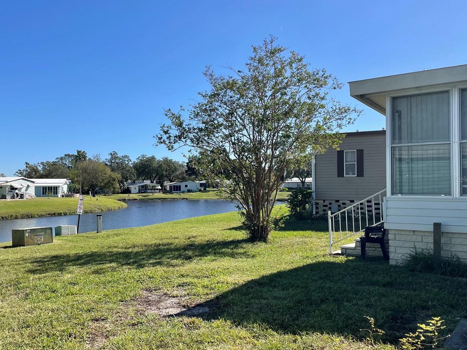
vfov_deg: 41.8
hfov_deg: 53.5
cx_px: 184
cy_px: 179
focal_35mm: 34
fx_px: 459
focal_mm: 4.2
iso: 32
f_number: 1.6
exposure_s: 1/3401
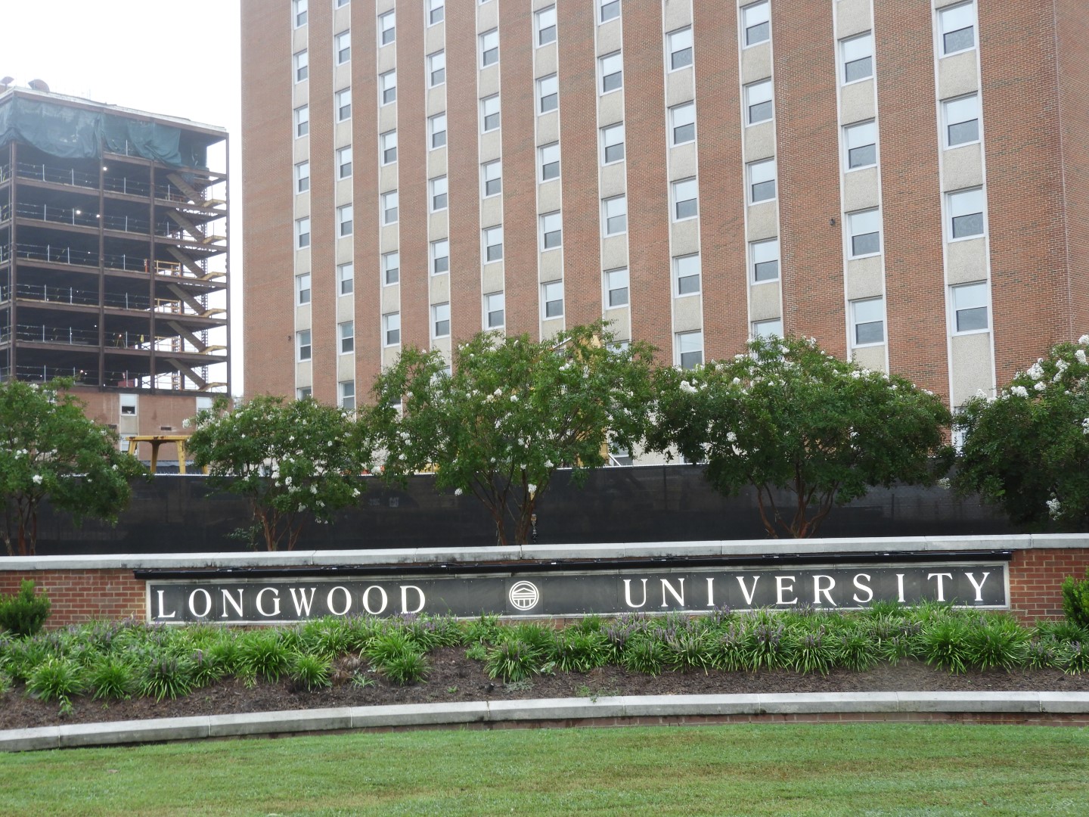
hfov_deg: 42.1
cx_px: 544
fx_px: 1416
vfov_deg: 32.2
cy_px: 408
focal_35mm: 45
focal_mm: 8.1
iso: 125
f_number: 4
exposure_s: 1/30
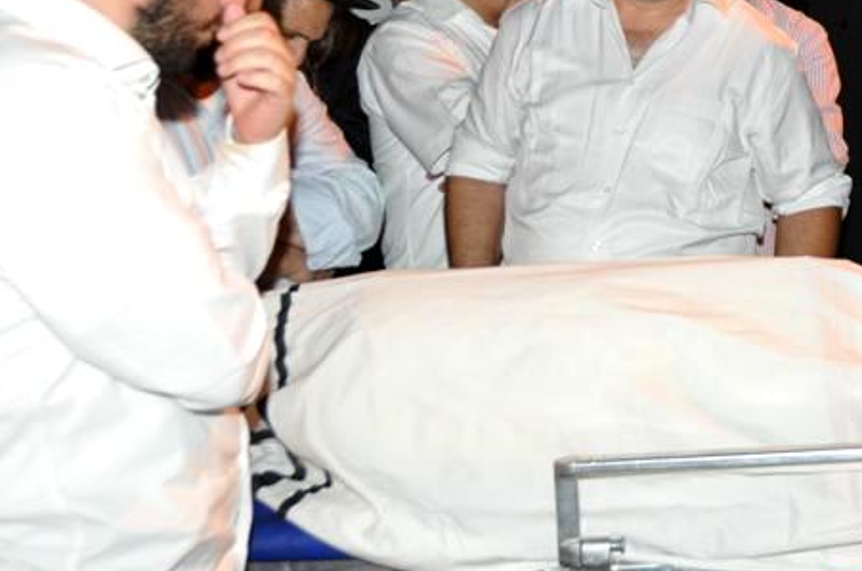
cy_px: -13
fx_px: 1793
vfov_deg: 17.6
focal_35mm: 75
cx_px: 942
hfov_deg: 25.2
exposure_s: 1/60
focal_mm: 22
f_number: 4
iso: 800
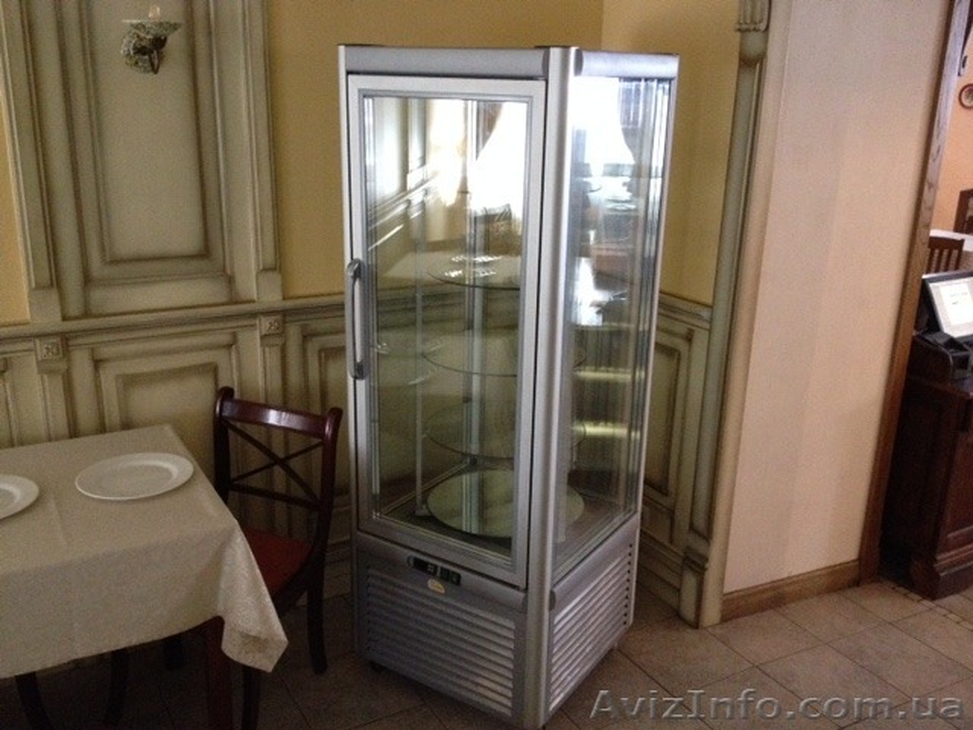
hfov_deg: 52.6
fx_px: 984
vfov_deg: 40.7
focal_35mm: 35
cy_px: 365
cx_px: 486
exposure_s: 1/15
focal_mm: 4.28
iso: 500
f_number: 2.4
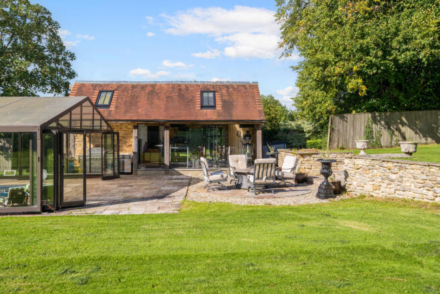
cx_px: 220
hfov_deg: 58.7
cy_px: 147
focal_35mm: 32
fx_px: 391
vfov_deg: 41.1
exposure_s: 1/1000
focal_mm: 32
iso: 640
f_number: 8
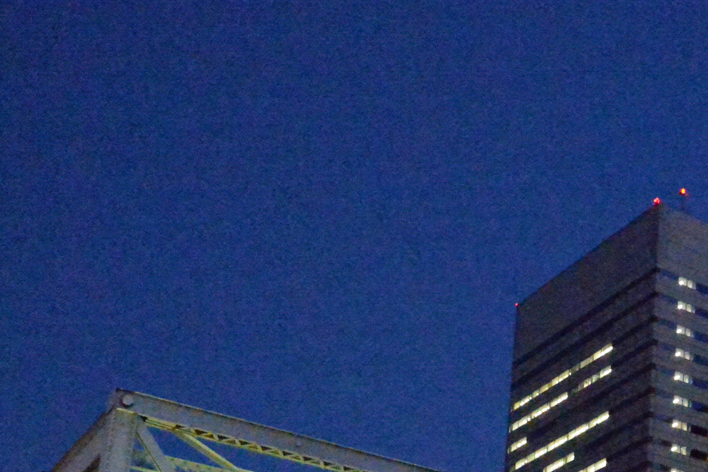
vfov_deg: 18.8
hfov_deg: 26.7
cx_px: 850
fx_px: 1318
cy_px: 621
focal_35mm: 67
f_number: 8
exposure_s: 1/100
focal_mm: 24
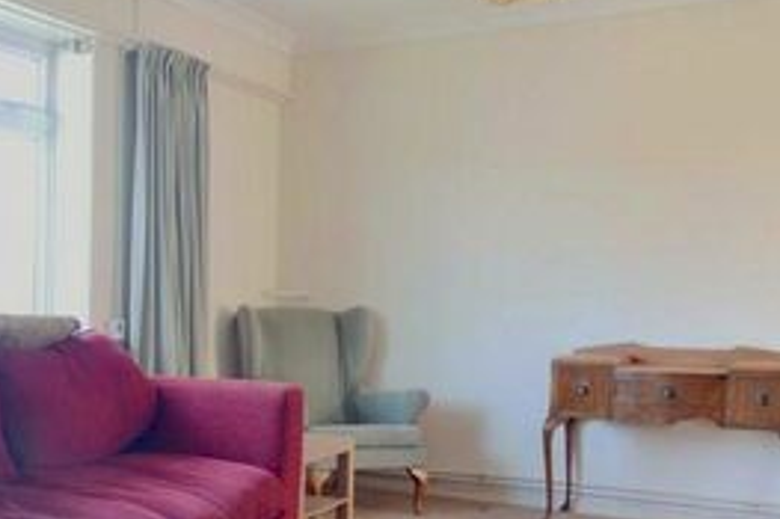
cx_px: 18
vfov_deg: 27.8
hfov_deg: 37.2
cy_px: 363
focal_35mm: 48
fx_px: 1039
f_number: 3.5
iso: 100
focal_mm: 12
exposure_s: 1/8
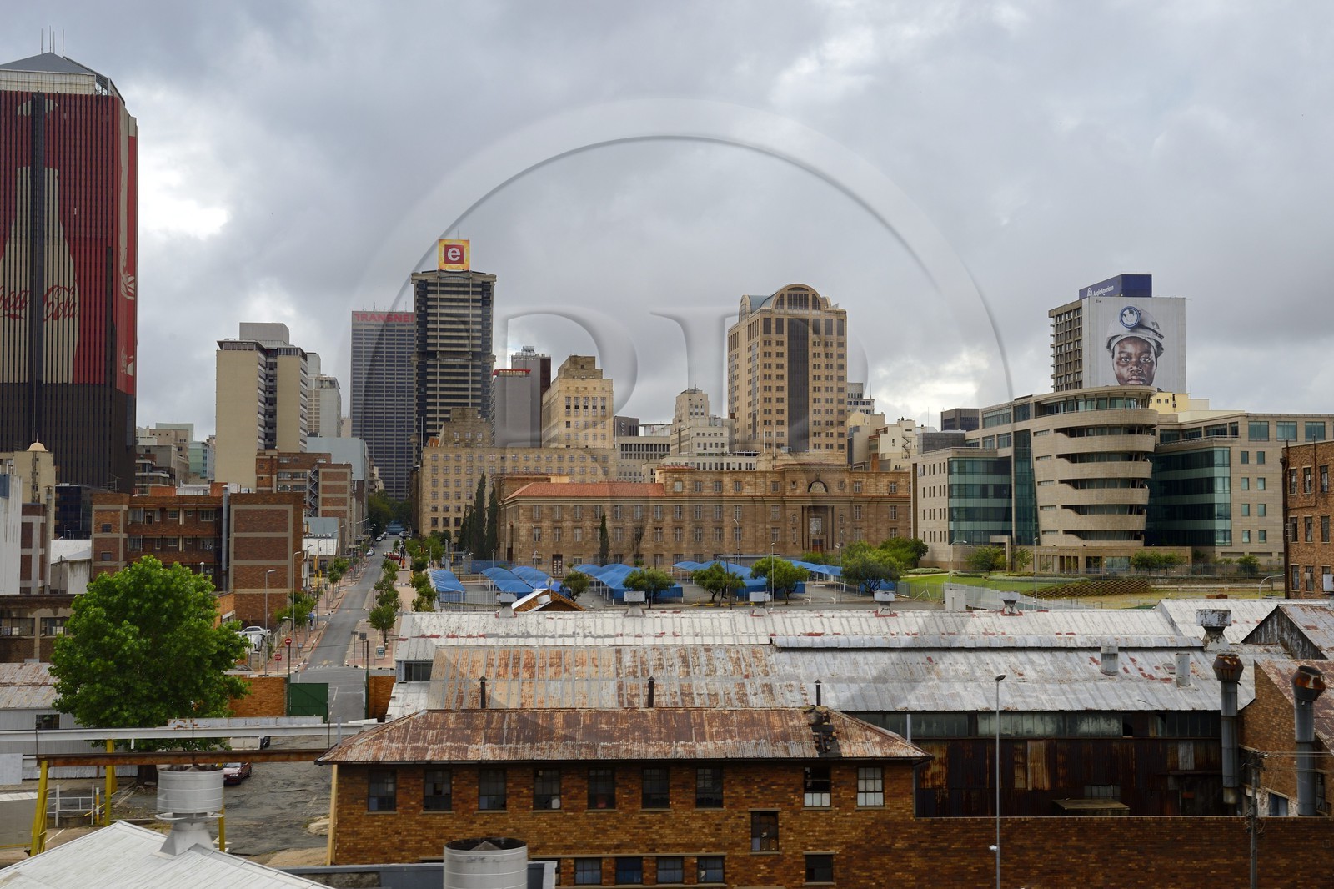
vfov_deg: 28.1
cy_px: 444
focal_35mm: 48
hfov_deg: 41.1
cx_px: 667
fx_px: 1778
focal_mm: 48
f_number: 11
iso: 400
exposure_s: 1/500
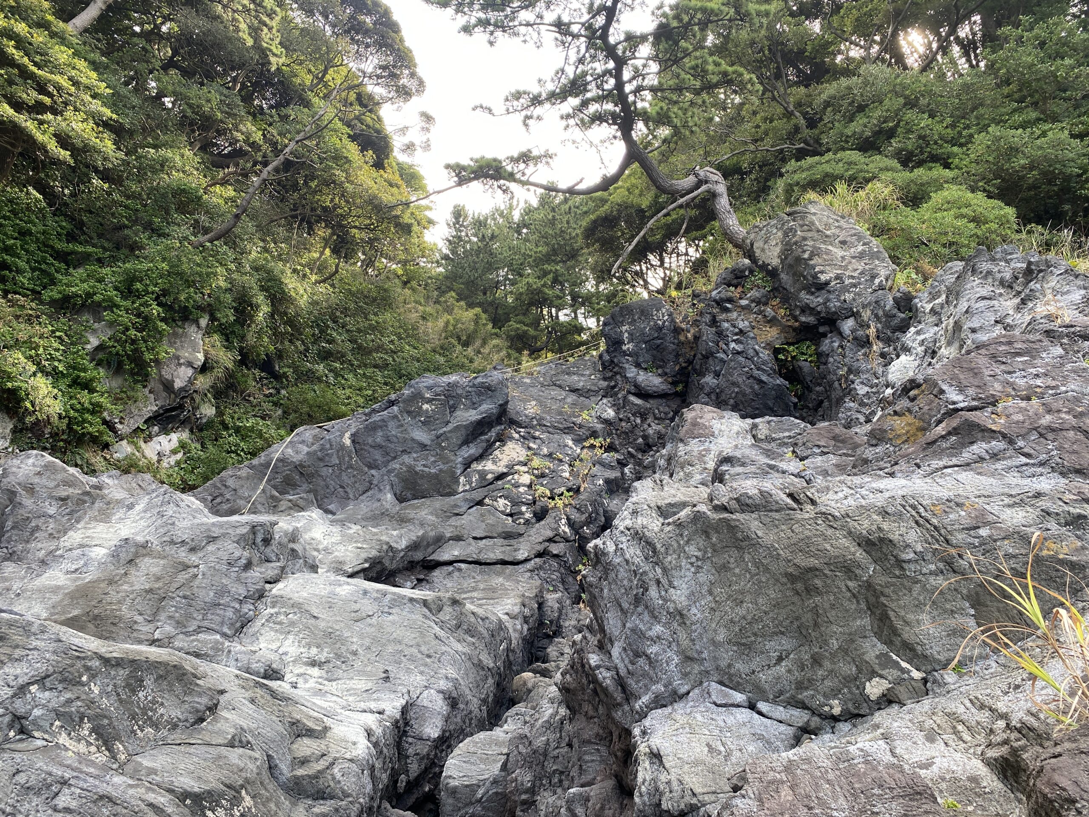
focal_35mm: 26
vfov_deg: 53.1
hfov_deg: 67.3
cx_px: 544
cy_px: 408
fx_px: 818
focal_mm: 4.25
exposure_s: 1/184
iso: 32
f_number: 1.8
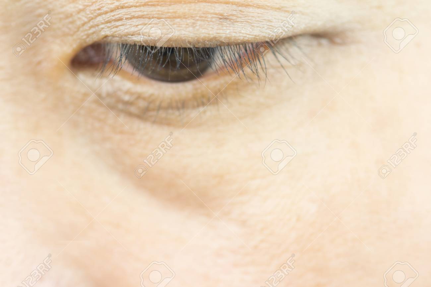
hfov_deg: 13.0
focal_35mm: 158
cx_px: 216
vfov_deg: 8.7
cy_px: 144
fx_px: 1885
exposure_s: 1/45
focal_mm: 105
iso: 500
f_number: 8
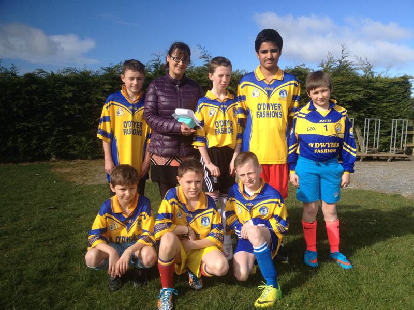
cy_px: 155
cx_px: 207
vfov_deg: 40.7
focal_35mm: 35
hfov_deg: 52.6
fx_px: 419
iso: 50
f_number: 2.4
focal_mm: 4.28
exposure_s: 1/1104
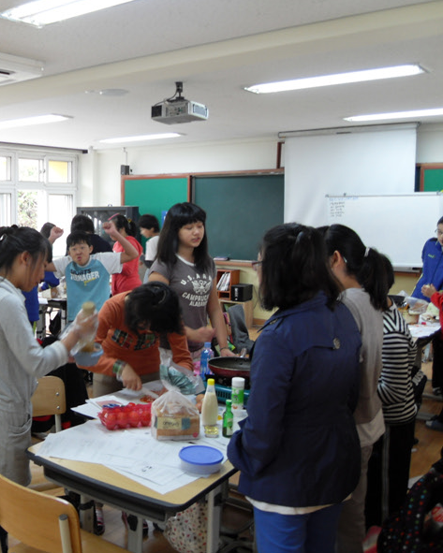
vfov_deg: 49.1
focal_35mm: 37
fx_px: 606
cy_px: 278
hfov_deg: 38.5
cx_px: 83
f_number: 2.8
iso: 100
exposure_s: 1/30
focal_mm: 6
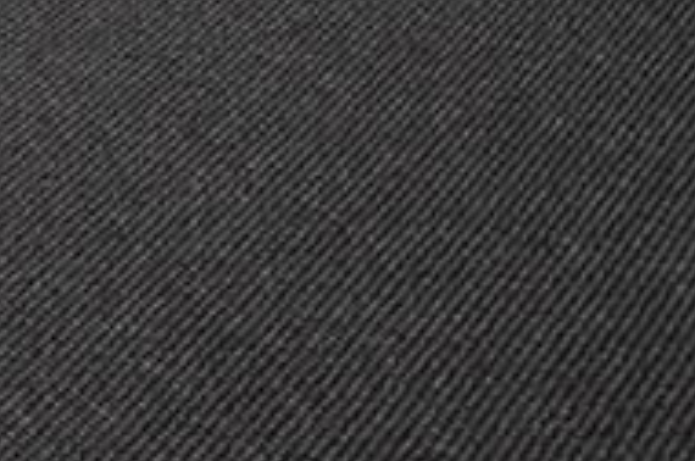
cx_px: -269
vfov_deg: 10.4
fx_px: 1947
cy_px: -852
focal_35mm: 101
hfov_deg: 18.5
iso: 200
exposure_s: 1/125
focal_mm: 9
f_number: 4.5
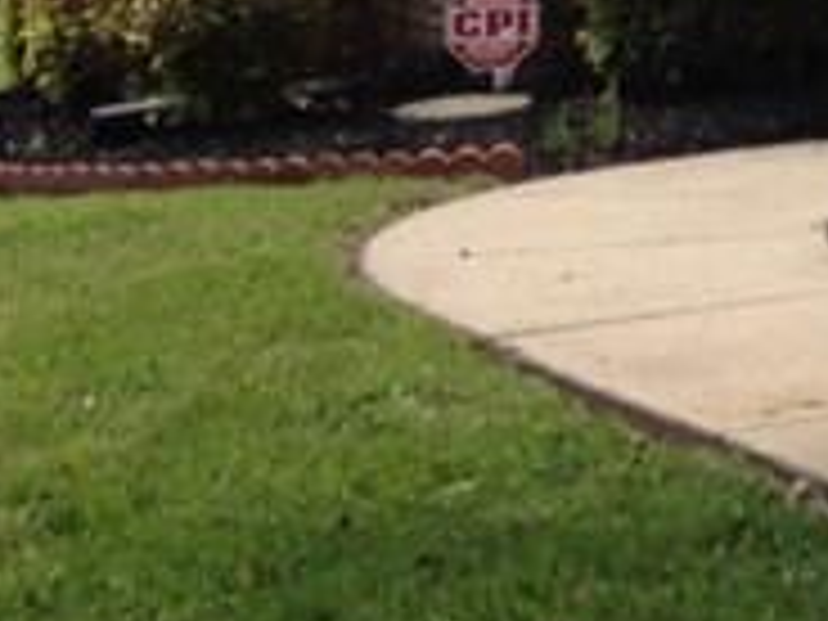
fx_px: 4401
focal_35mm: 184
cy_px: -760
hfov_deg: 9.5
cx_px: 2034
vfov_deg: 7.6
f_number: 2.4
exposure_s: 1/374
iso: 50
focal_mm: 4.12
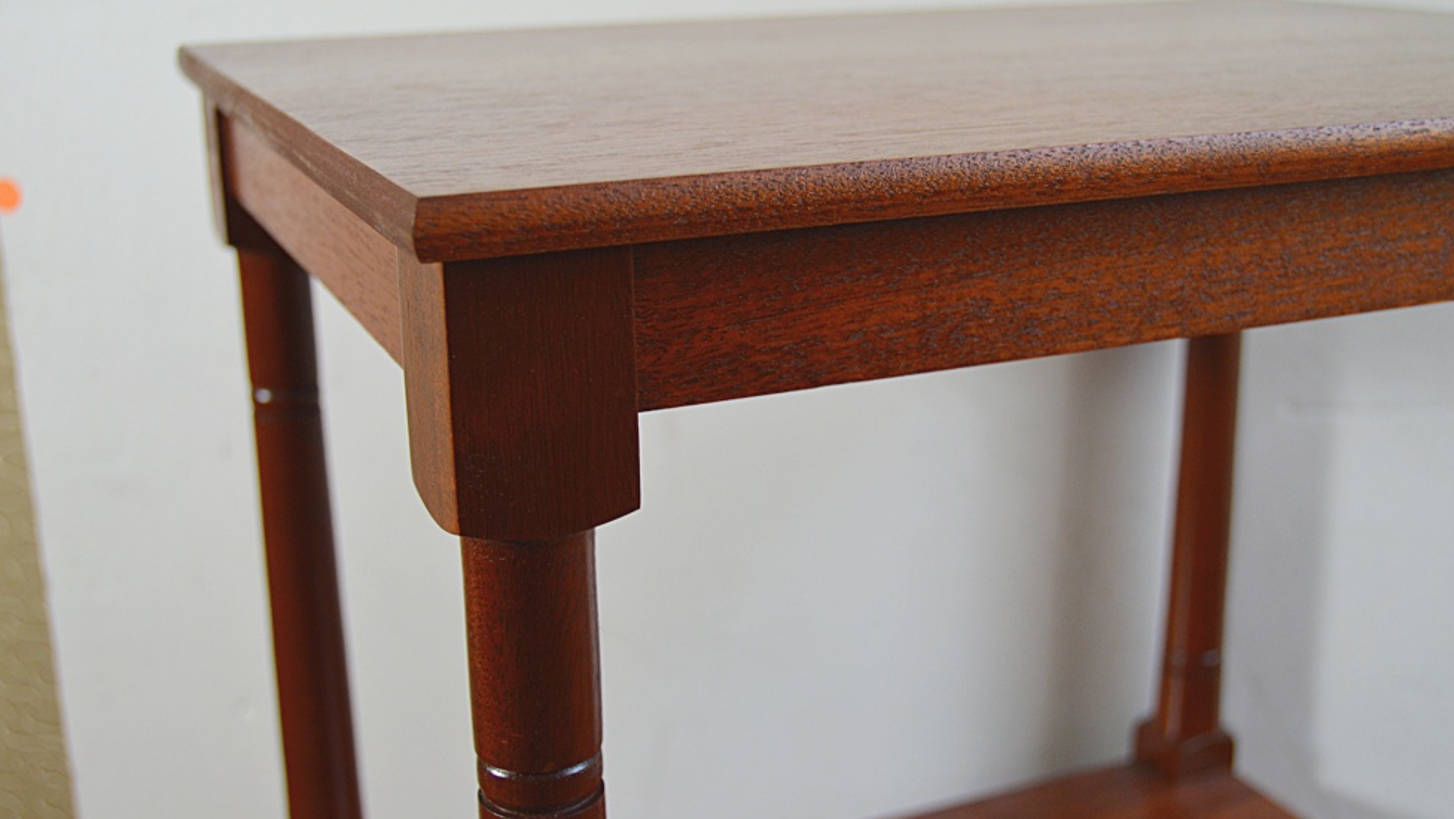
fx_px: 1735
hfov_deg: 45.5
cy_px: 424
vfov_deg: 26.5
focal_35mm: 45
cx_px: 728
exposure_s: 1/60
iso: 560
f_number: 4
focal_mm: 28
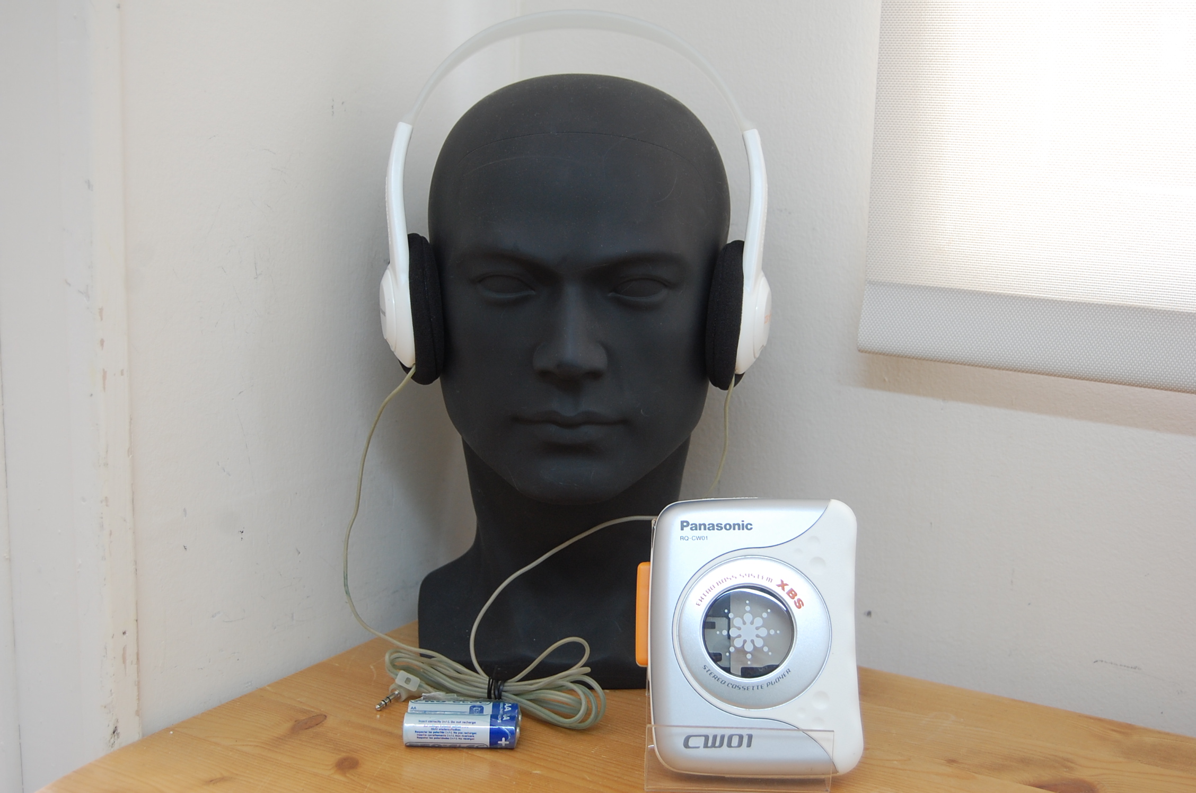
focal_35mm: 48
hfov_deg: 41.2
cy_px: 396
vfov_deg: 28.0
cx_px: 598
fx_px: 1592
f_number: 4.5
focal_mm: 32
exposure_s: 1/50
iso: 400
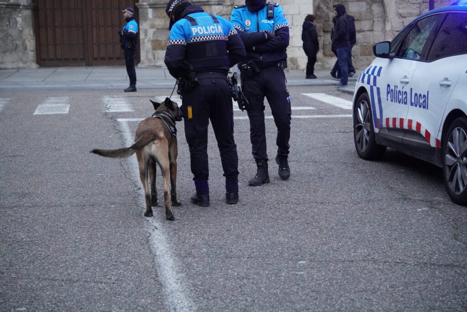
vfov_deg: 16.6
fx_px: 1070
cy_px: 156
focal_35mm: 82
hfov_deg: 24.6
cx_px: 234
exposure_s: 1/100
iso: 6400
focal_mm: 55
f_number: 4.5
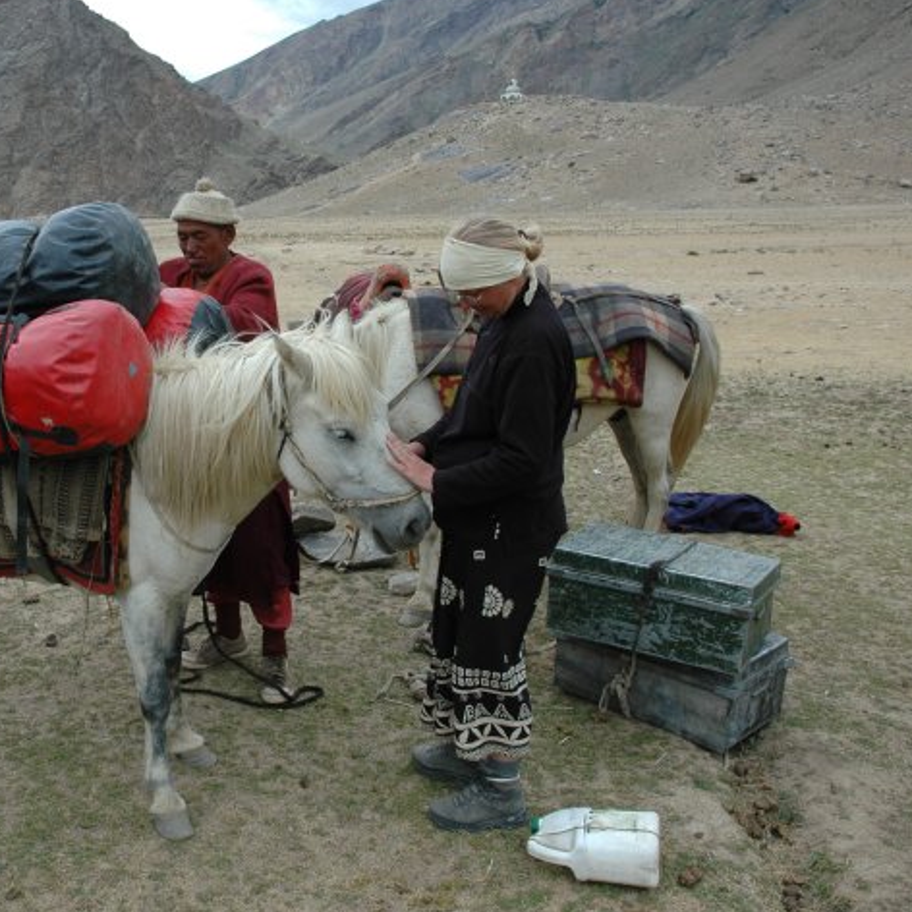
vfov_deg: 47.2
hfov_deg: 45.7
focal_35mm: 35
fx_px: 1043
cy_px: 450
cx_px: 238
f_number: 7.1
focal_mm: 18
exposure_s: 1/200
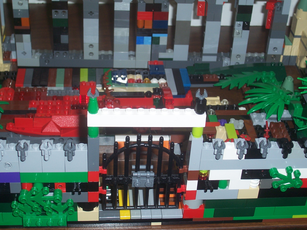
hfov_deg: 29.4
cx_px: 154
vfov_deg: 22.3
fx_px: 585
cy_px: 115
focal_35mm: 66
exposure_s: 1/90
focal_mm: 10.8
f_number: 4
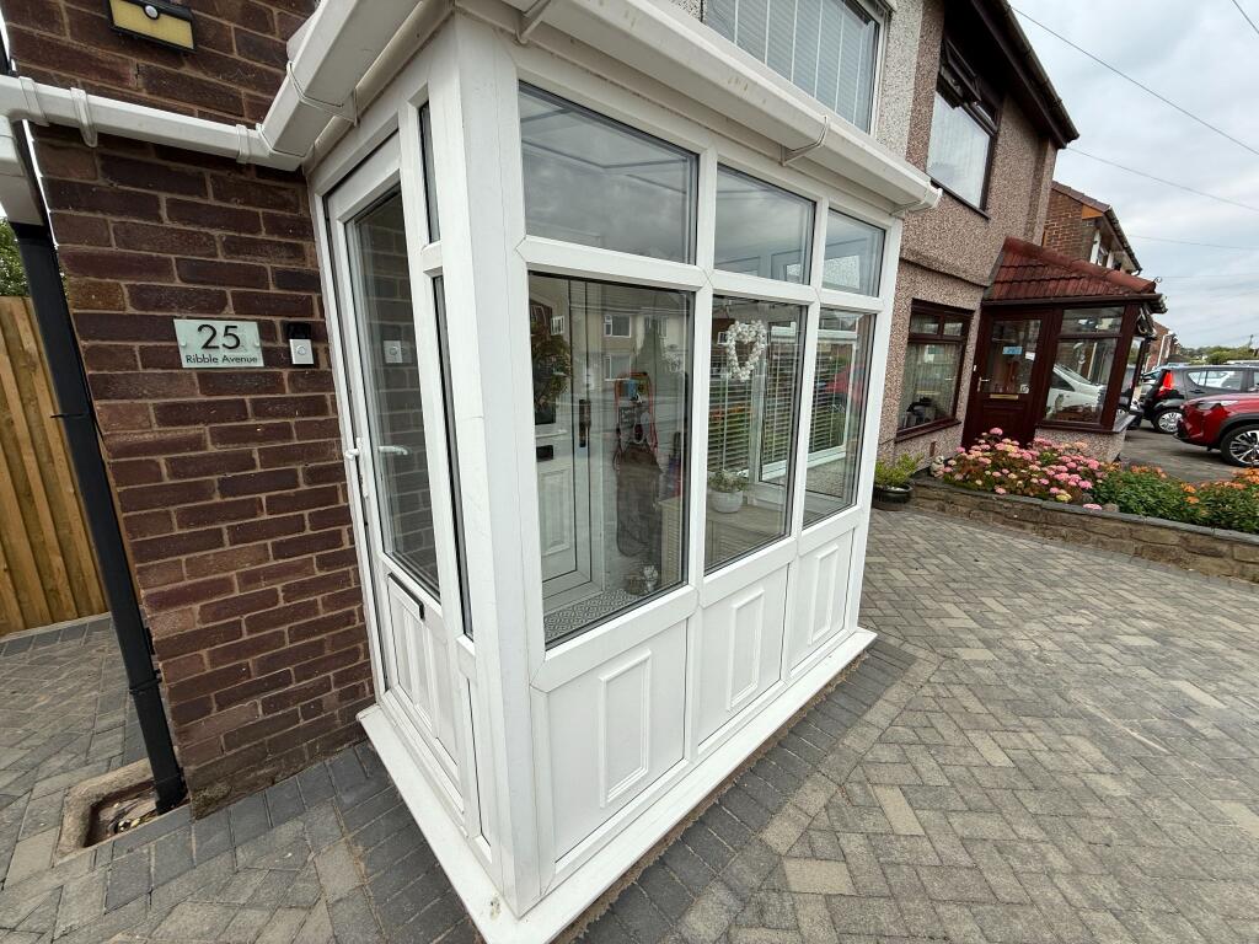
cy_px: 472
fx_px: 509
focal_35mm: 14
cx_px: 630
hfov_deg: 102.1
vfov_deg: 85.7
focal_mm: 2.22
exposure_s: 1/1464
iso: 50
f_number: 2.2
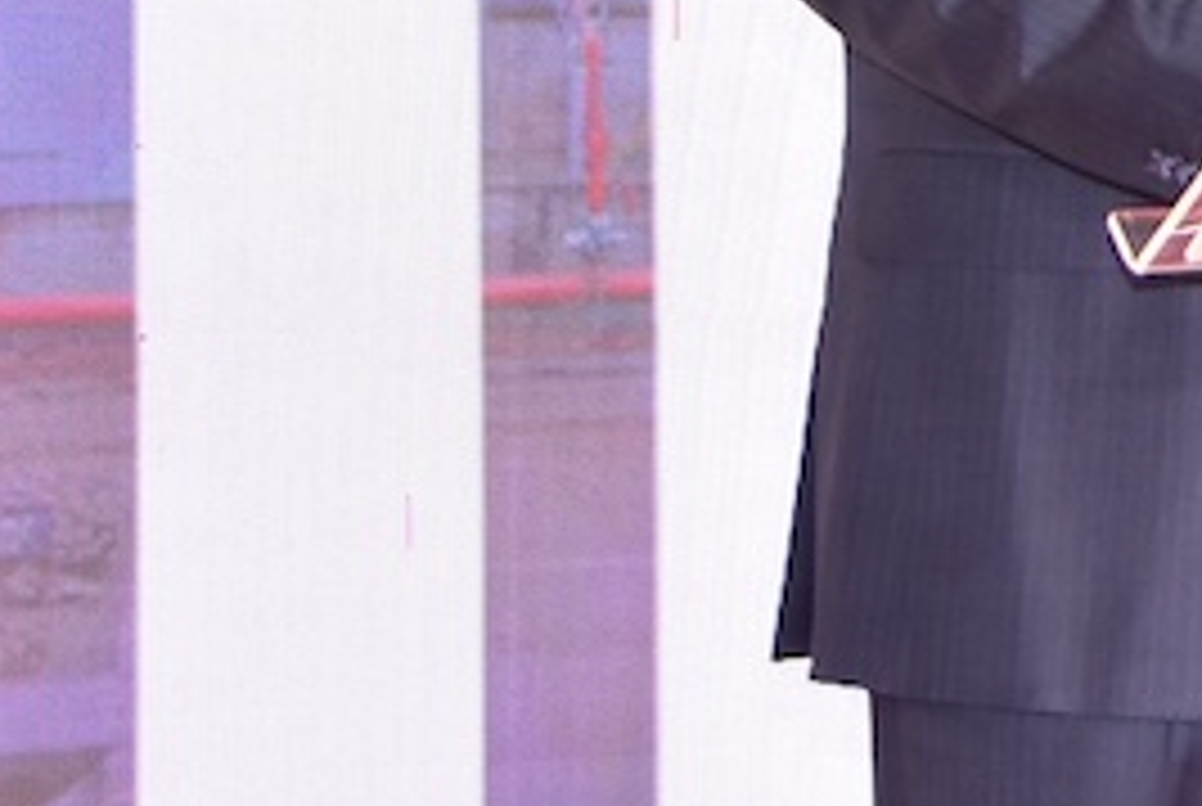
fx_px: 11705
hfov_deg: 5.8
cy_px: -858
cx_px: 1972
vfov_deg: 3.9
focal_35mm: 350
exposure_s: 1/200
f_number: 5
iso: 1250
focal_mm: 52
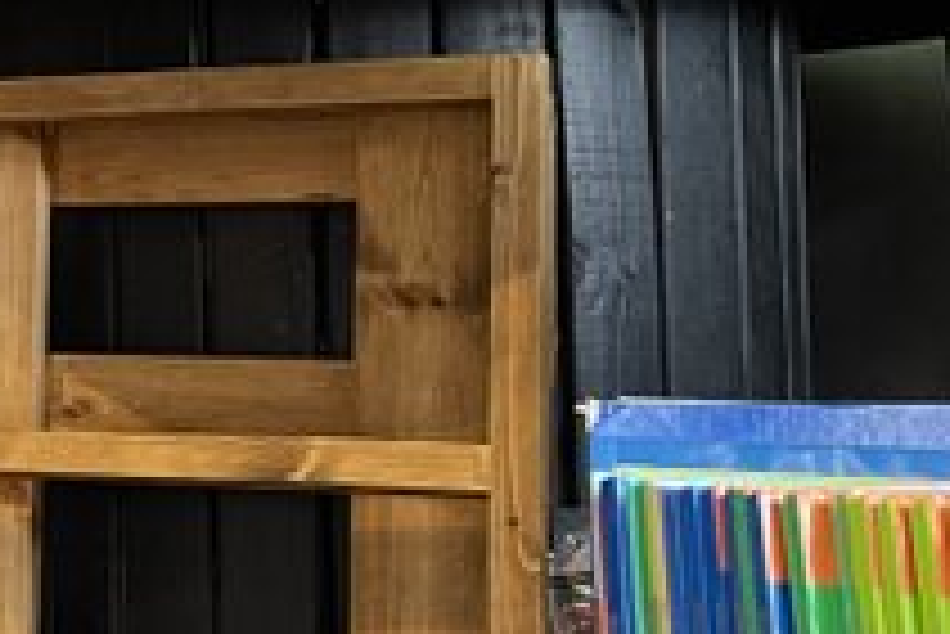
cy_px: 27
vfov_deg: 12.9
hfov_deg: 15.9
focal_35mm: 105
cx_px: -858
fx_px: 2773
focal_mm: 5.1
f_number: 1.6
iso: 400
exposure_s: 1/60
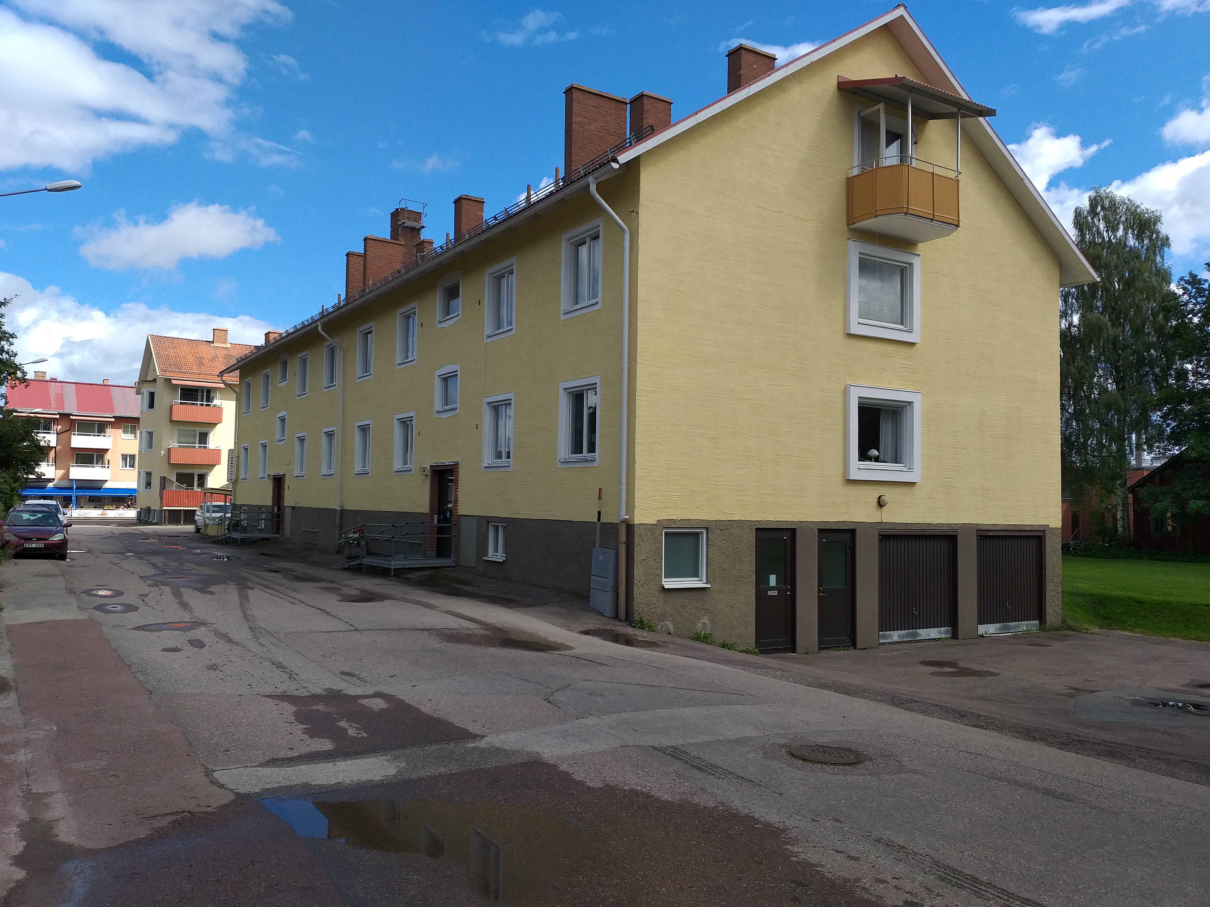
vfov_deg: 53.1
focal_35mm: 26
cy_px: 454
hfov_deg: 67.3
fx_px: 909
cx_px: 605
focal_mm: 3.93
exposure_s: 1/1596
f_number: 1.7
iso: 40
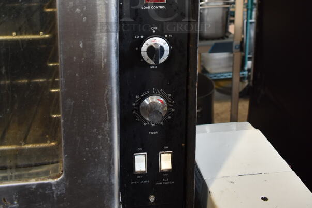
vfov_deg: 30.6
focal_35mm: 41
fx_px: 355
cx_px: 158
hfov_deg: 47.4
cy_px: 6
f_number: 3.5
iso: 500
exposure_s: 1/30
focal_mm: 18
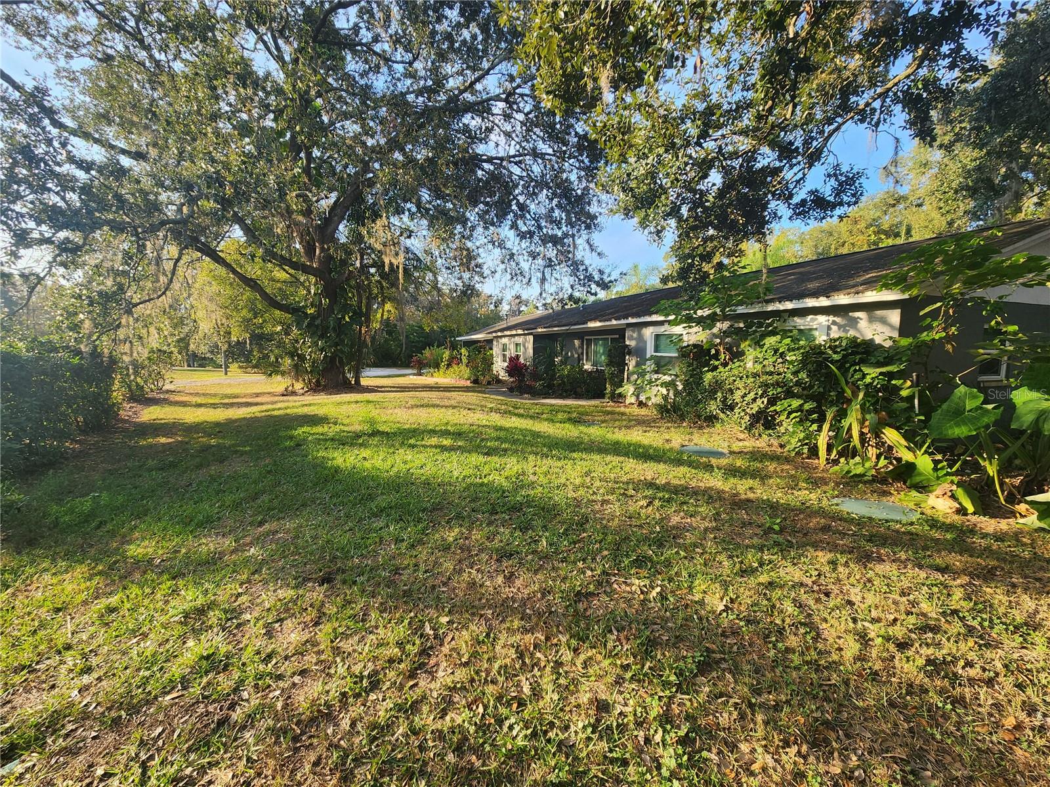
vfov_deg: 89.9
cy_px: 394
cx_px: 525
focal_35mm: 13
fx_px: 394
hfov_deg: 106.2
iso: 50
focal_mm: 2.2
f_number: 2.2
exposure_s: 1/338
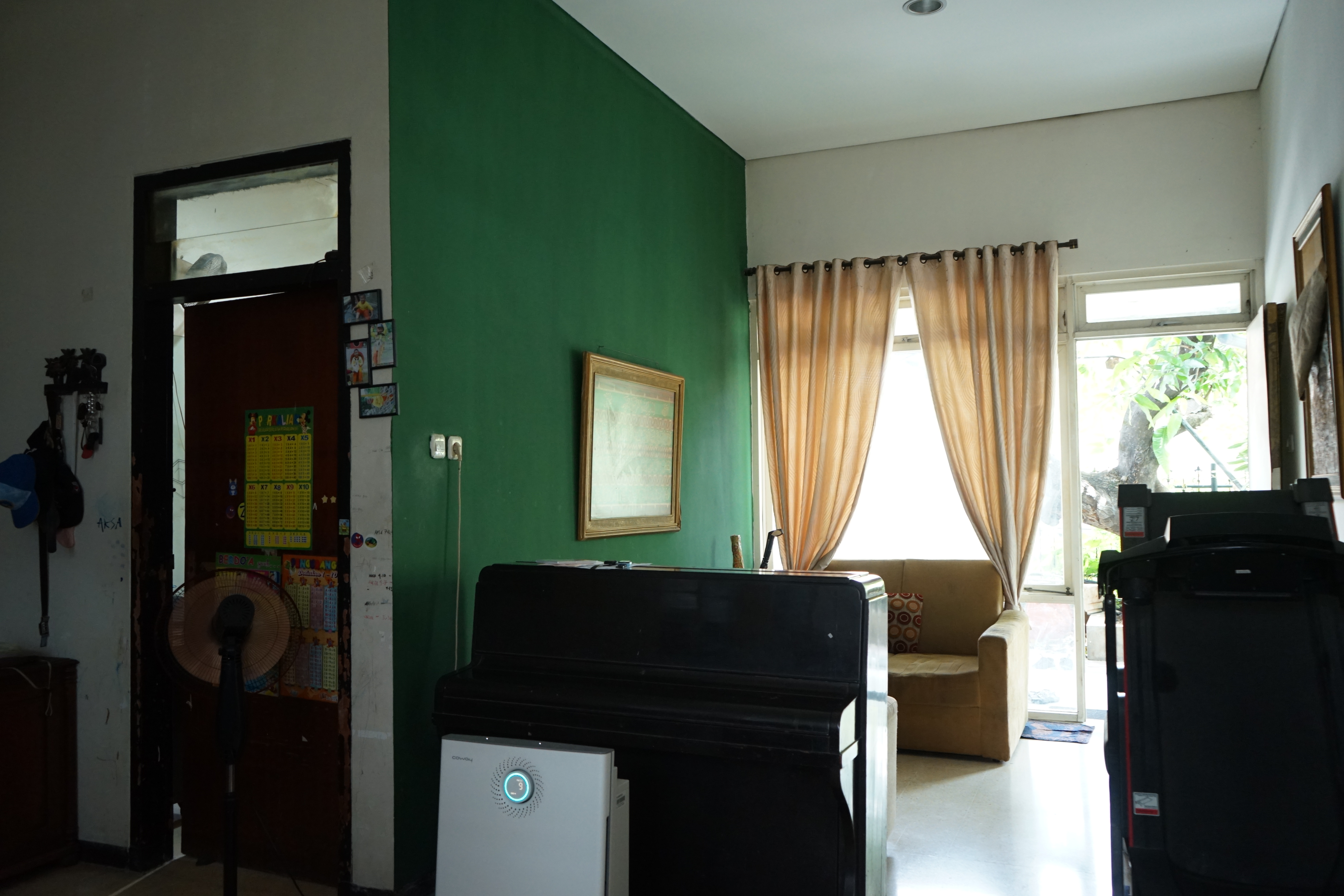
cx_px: 672
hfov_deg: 65.5
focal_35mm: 28
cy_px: 448
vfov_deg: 46.4
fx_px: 1045
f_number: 4.5
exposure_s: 1/30
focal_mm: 28
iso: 2000
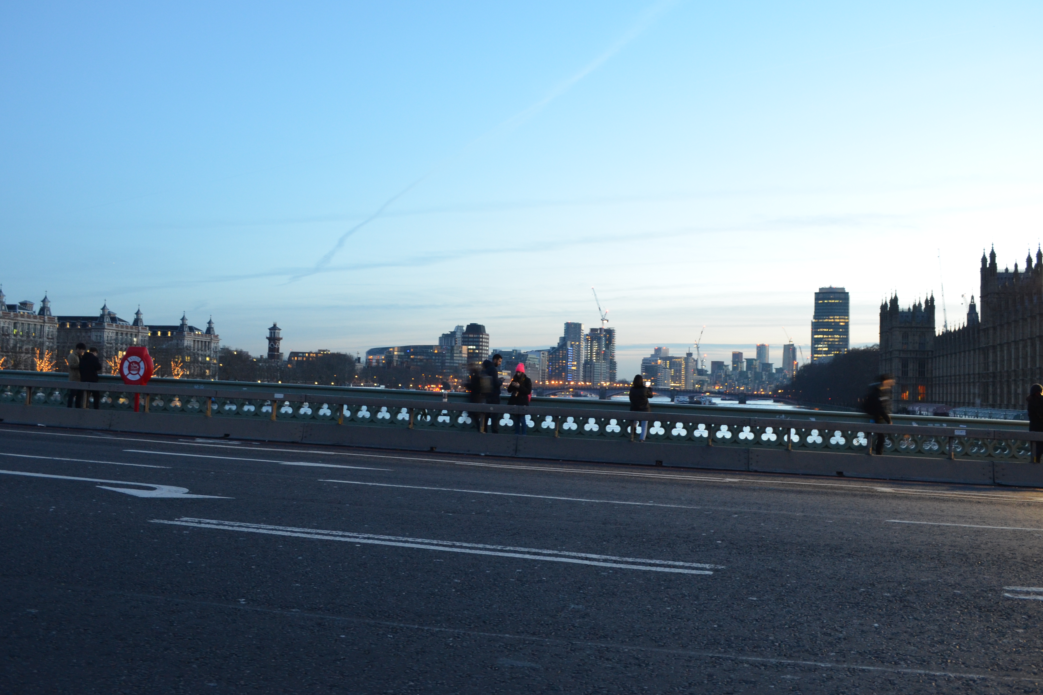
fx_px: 869
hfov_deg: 61.9
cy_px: 336
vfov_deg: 43.6
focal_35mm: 30
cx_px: 516
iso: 800
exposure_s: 1/6
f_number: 5.6
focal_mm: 18
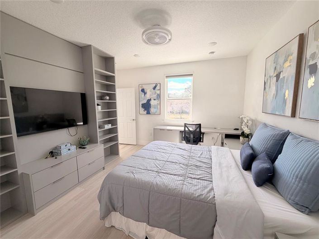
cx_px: 160
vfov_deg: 85.6
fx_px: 129
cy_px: 120
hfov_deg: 102.1
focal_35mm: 14
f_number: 2.2
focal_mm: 2.22
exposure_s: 1/120
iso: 50
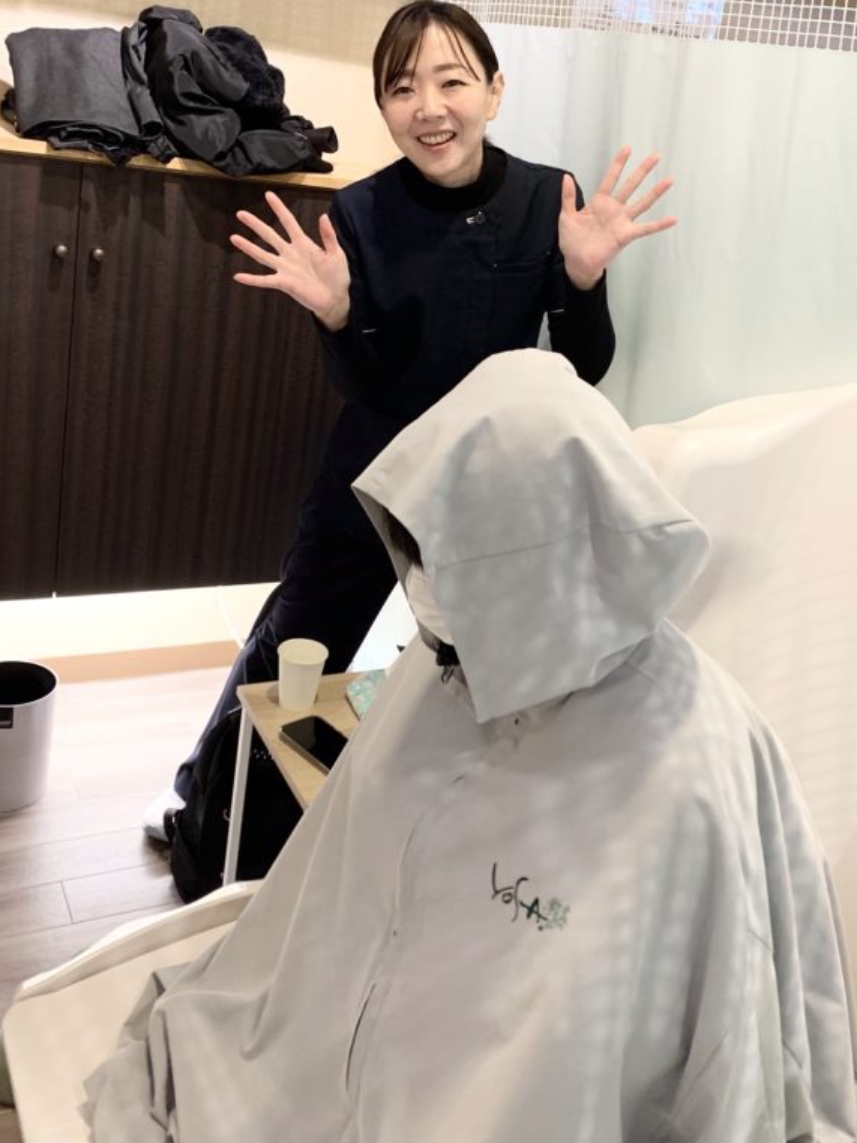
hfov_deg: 40.7
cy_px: 457
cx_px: 477
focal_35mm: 35
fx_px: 1155
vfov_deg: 52.3
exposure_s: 1/60
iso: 250
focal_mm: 4.25
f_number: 1.8
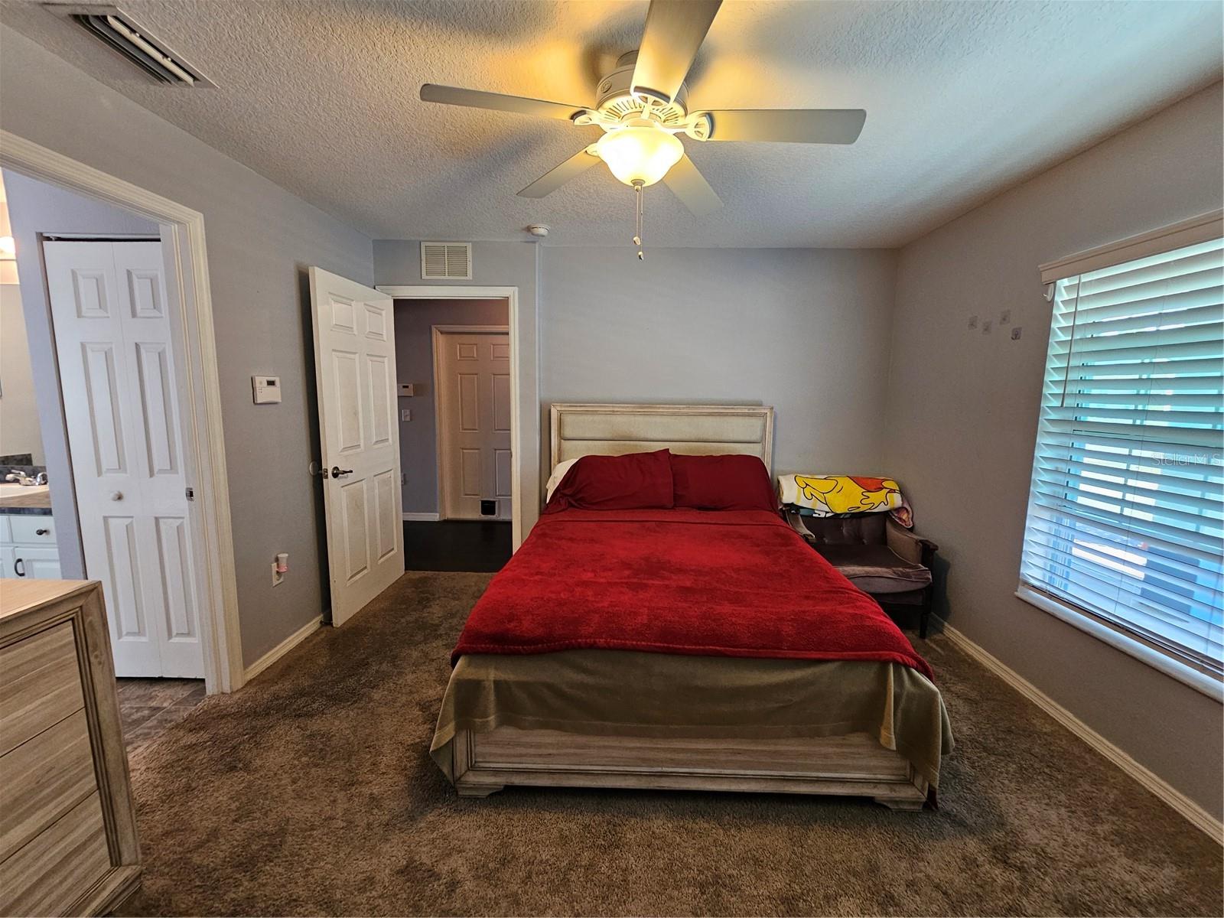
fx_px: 460
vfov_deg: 89.9
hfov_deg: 106.2
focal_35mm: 13
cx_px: 612
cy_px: 459
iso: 200
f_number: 2.2
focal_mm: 2.2
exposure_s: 1/60
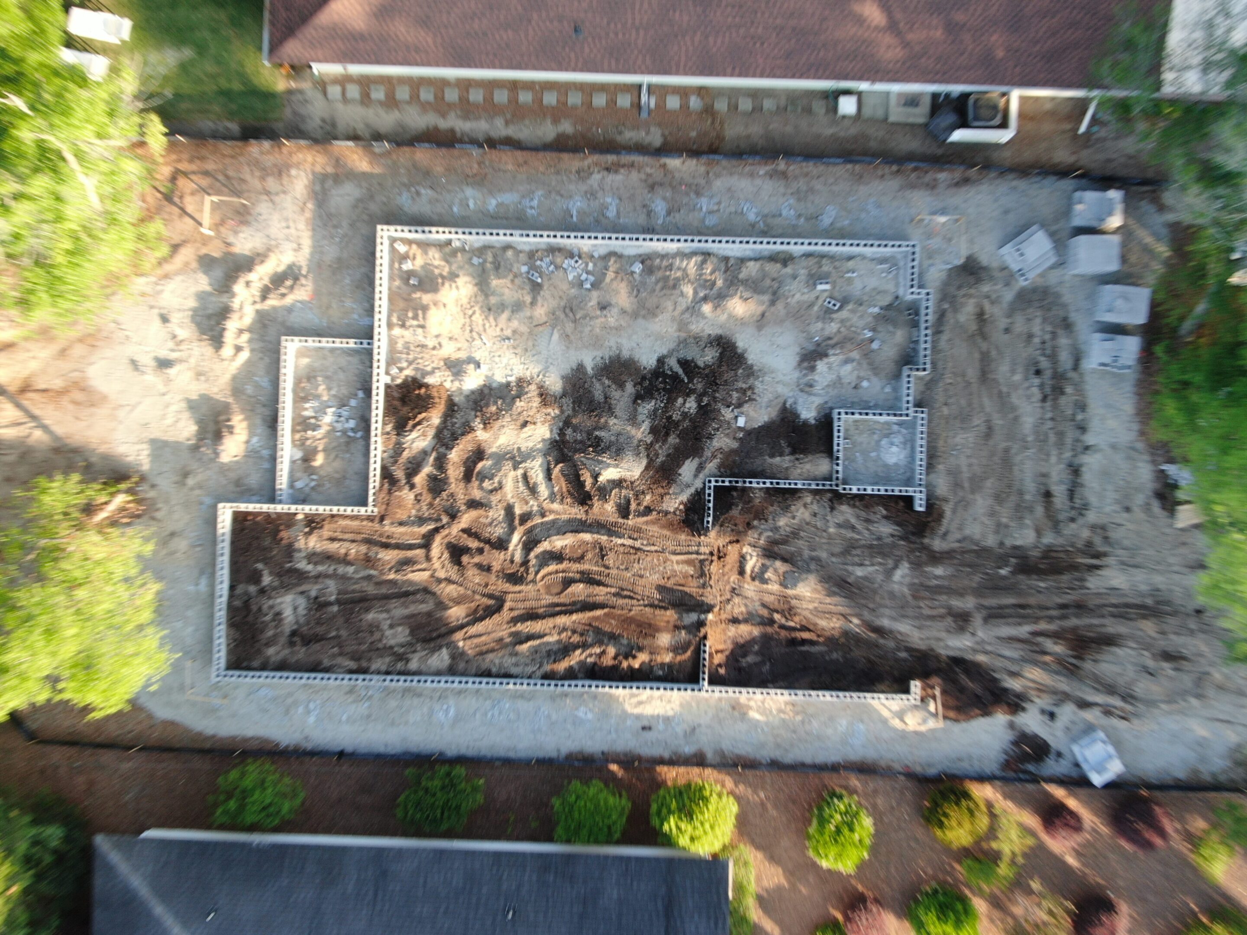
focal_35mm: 48
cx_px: 624
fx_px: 1729
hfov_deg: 39.7
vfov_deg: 30.3
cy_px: 468
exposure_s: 1/4
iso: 100
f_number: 3.8
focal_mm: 8.6
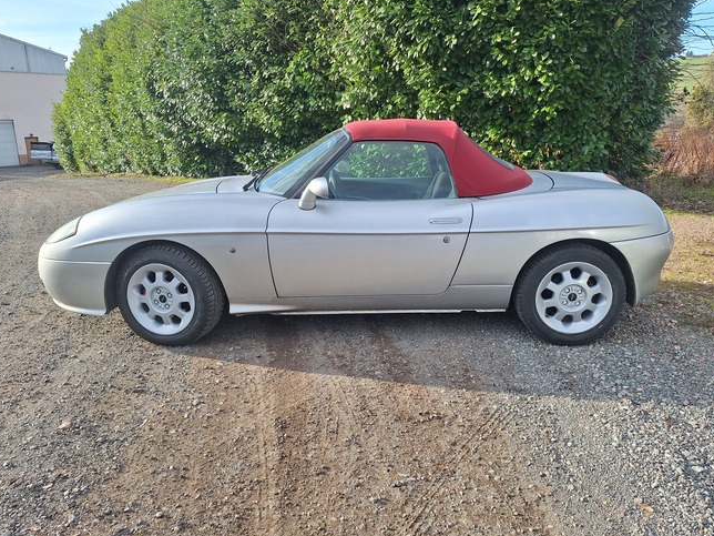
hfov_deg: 69.4
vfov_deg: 54.9
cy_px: 275
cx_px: 371
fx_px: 516
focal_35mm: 25
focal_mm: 5.54
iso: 40
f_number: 1.8
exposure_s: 1/1024
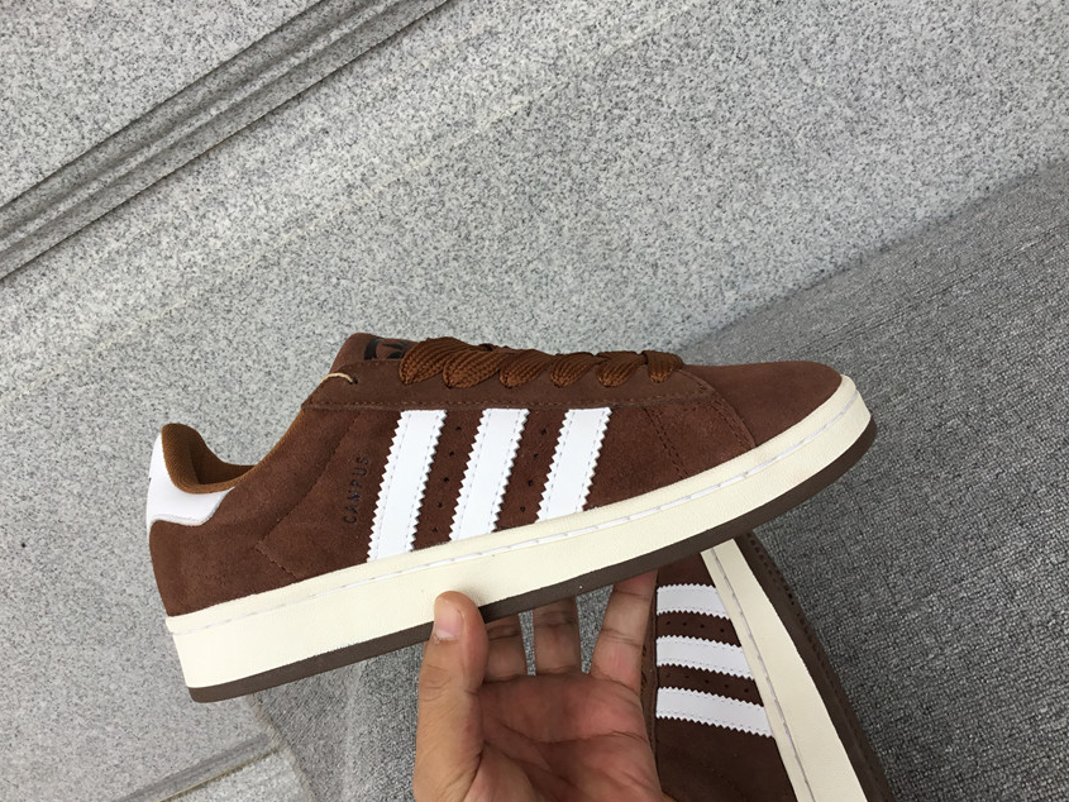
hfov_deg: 55.3
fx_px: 1019
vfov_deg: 42.9
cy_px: 424
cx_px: 522
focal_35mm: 33
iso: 25
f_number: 2.4
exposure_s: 1/100
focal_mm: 3.3
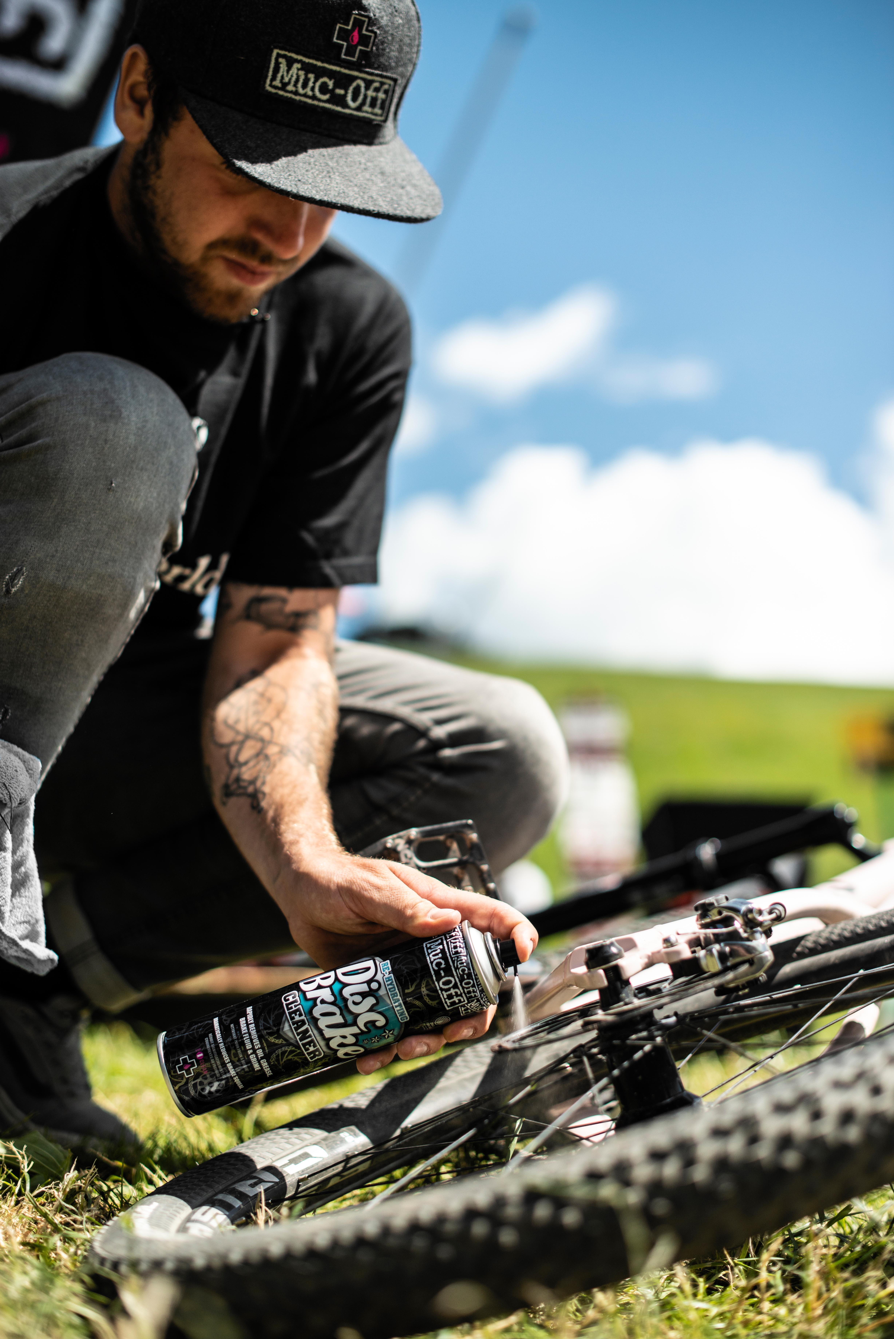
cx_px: 447
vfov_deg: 39.6
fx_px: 1861
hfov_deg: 27.0
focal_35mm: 50
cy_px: 670
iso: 320
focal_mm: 50
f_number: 2.8
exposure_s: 1/8000
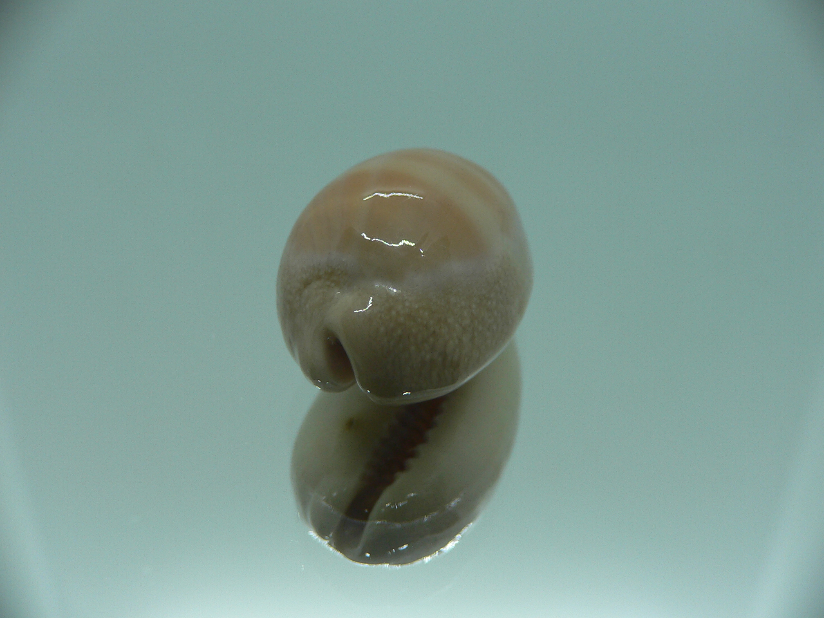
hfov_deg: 52.6
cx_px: 412
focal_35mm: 35
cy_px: 309
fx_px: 833
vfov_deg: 40.7
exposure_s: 1/80
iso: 80
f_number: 2.8
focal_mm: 4.6
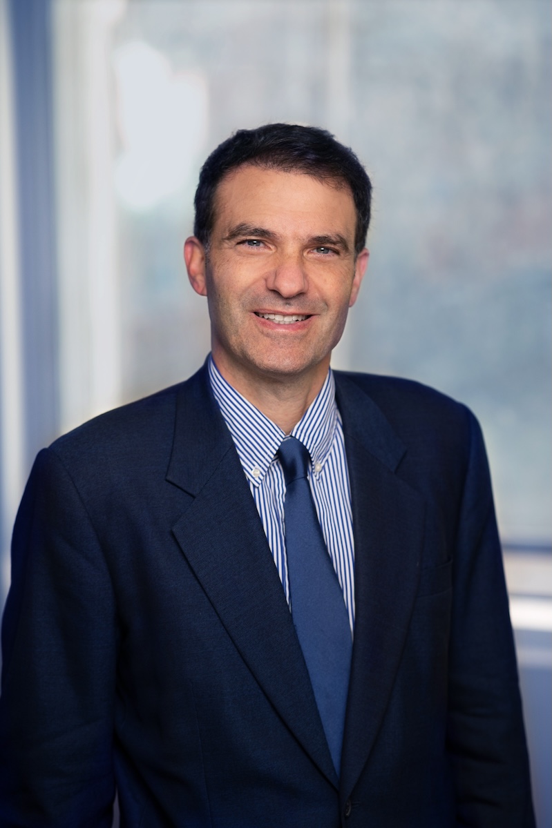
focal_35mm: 105
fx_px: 2417
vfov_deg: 19.5
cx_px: 276
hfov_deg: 13.0
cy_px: 414
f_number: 2.8
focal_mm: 105
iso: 320
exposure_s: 1/200
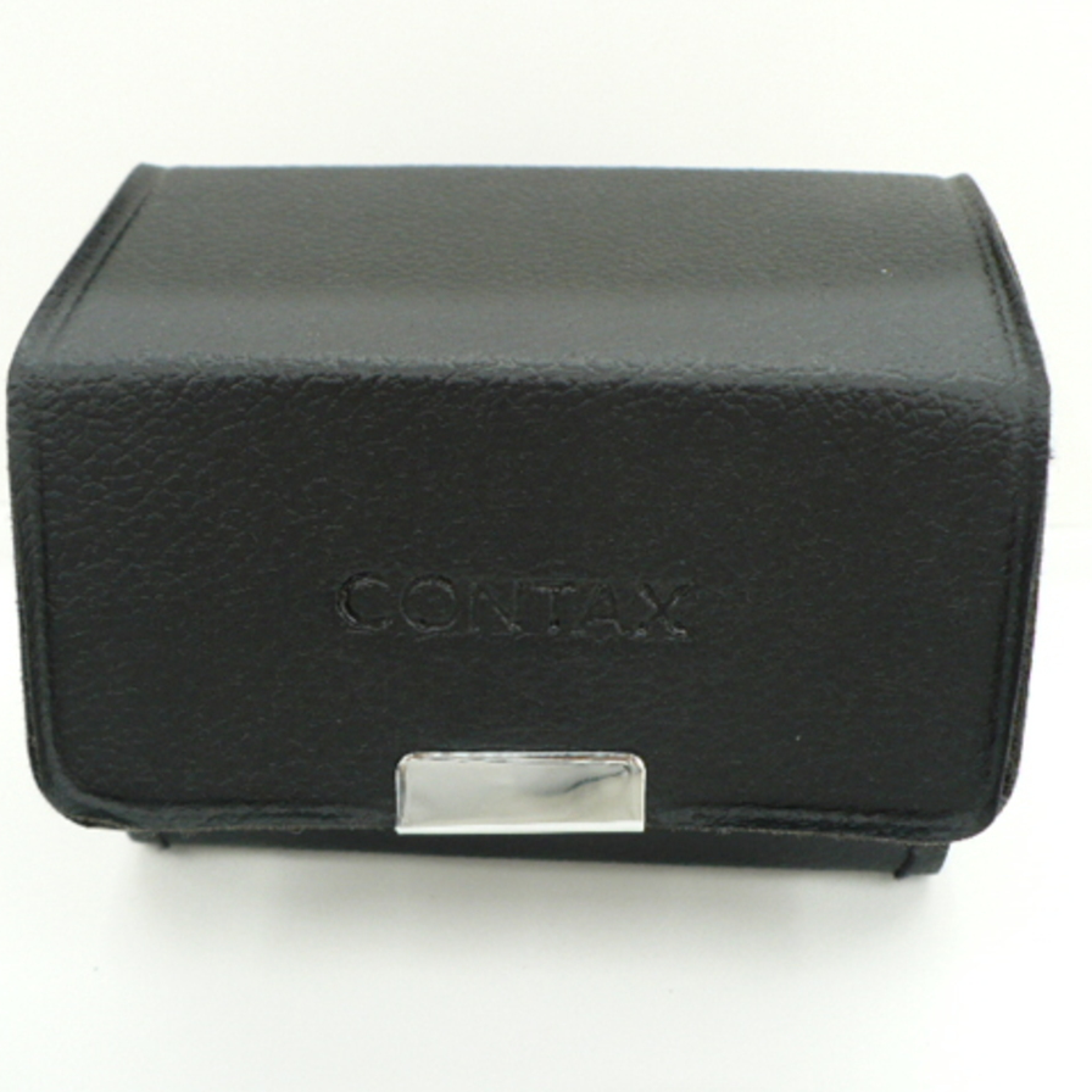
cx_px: 557
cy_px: 546
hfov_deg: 37.6
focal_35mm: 45
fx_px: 1606
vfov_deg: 37.6
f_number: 2.8
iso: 100
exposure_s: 1/30
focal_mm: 6.1
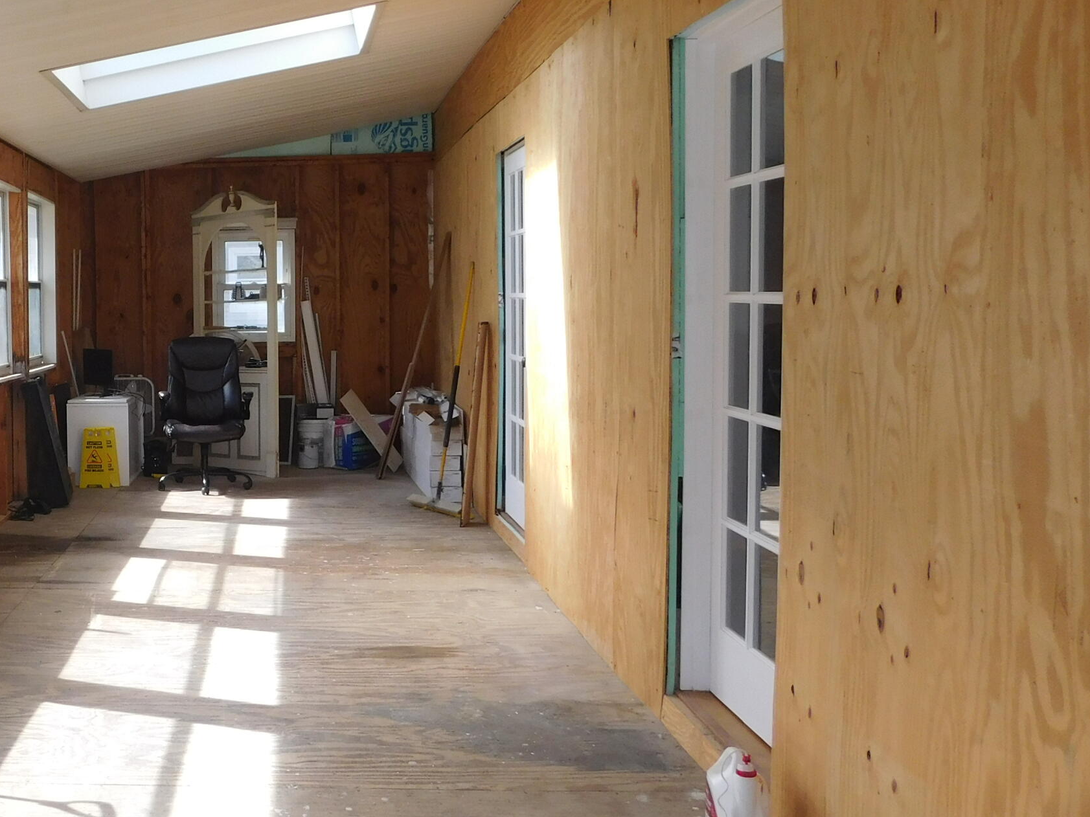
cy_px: 386
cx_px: 159
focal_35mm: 41
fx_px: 1291
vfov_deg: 35.1
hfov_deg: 42.8
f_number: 3
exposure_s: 1/200
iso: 125
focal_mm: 4
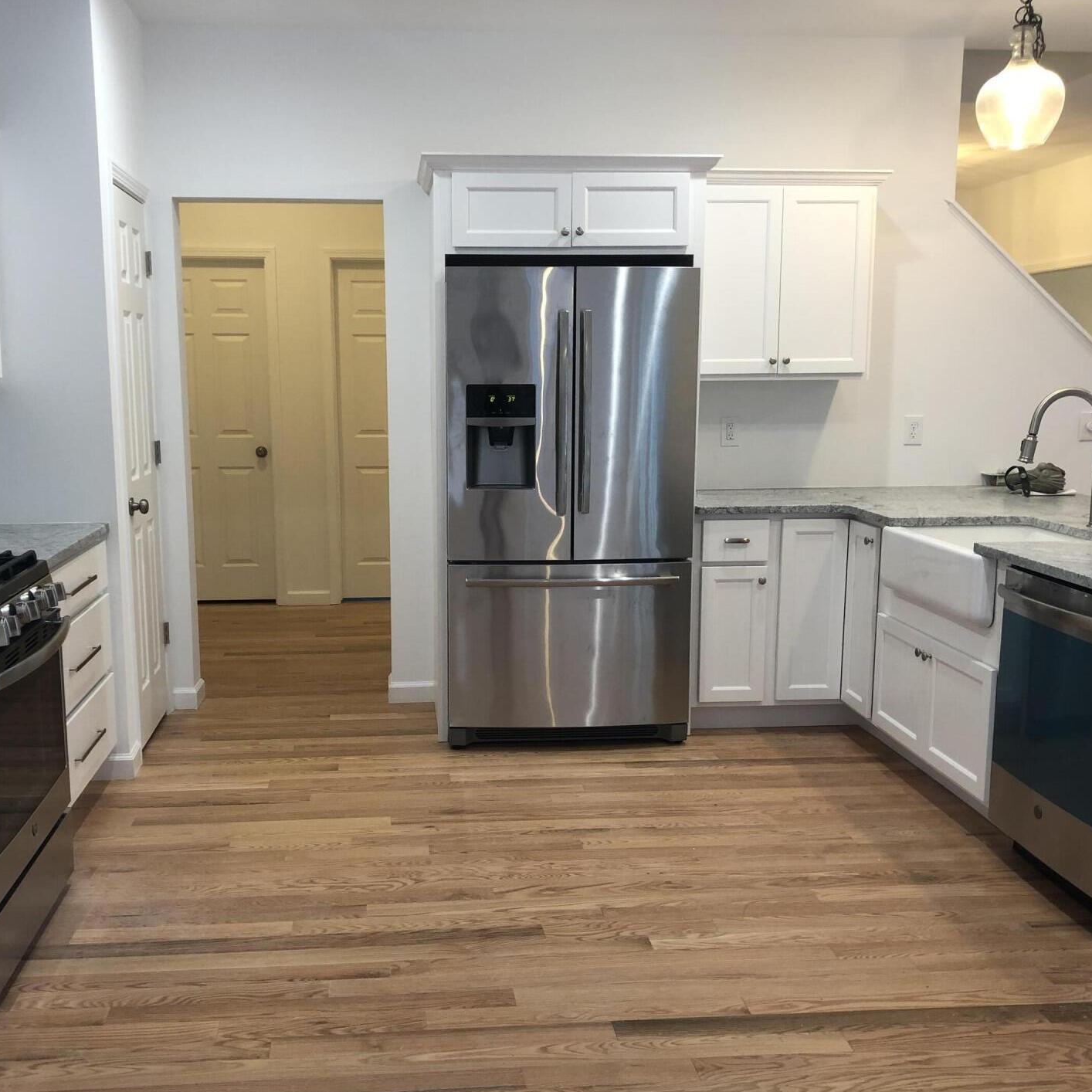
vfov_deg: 47.2
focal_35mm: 35
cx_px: 497
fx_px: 1249
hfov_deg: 47.2
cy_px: 577
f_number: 1.8
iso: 40
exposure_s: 1/24
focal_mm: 3.99
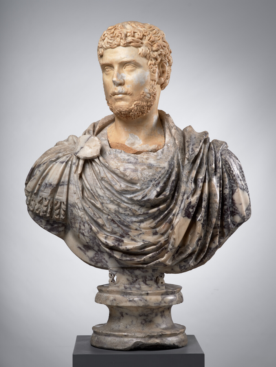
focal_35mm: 63
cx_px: 138
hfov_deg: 23.3
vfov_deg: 30.7
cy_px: 184
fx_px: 670
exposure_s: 1/125
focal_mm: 80
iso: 200
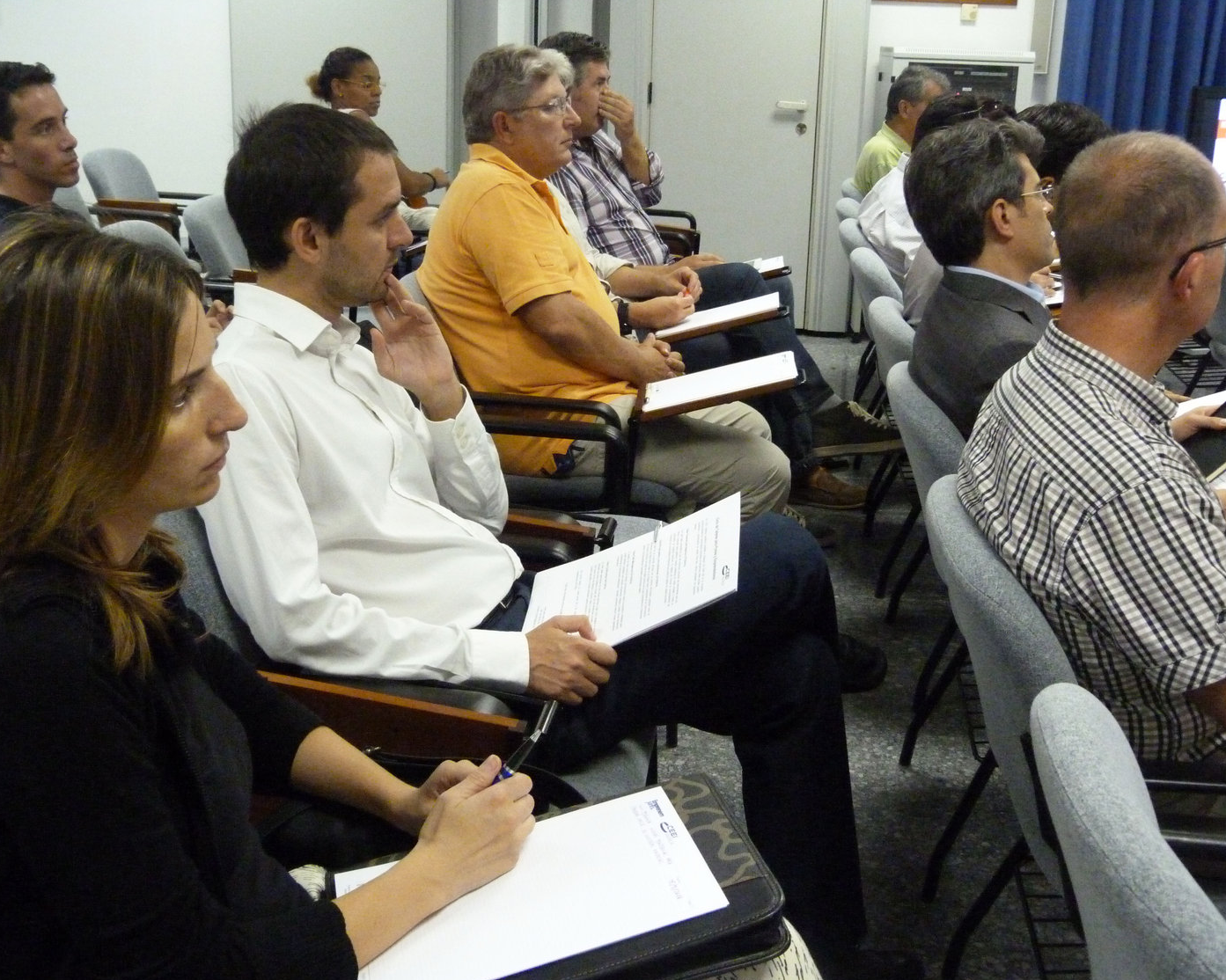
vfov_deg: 36.5
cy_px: 493
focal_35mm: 41
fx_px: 1487
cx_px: 634
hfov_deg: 44.8
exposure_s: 1/40
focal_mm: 7.1
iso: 800
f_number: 3.1
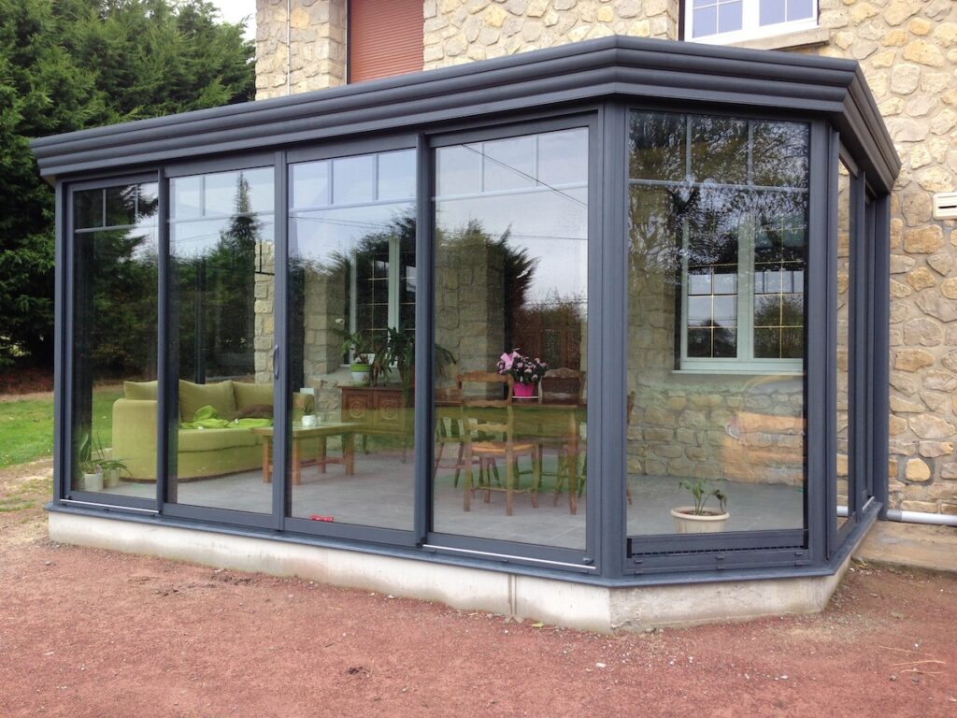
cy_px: 359
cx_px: 478
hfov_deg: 55.4
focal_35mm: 33
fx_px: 912
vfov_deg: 42.9
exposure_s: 1/120
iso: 64
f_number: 2.4
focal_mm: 4.12
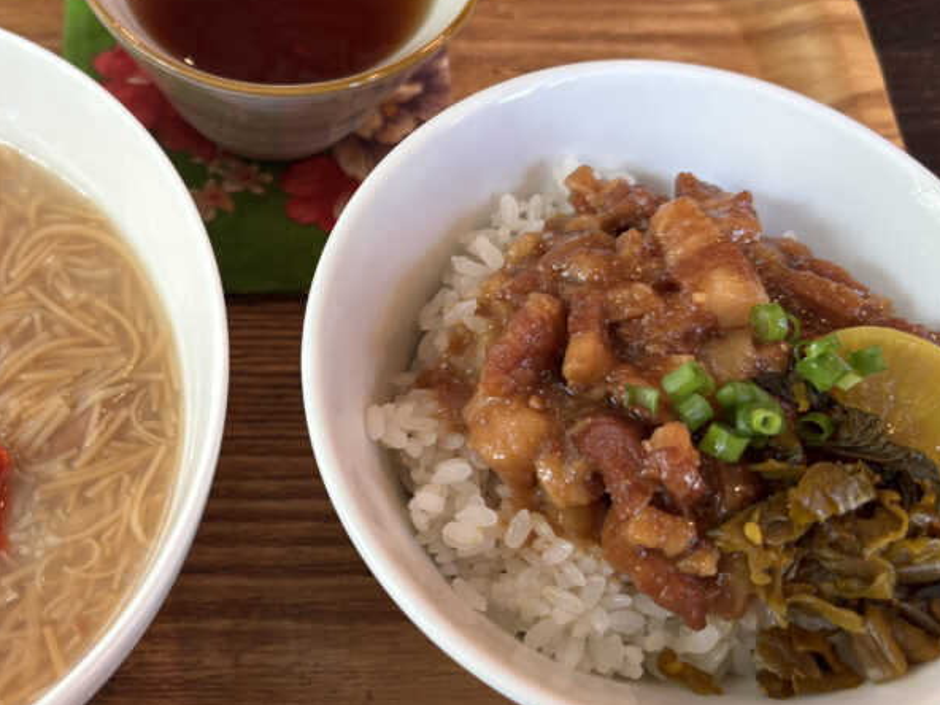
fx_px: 1222
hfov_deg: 40.7
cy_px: 332
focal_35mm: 45
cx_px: 222
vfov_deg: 32.2
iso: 80
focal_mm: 5.96
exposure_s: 1/50
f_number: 1.6
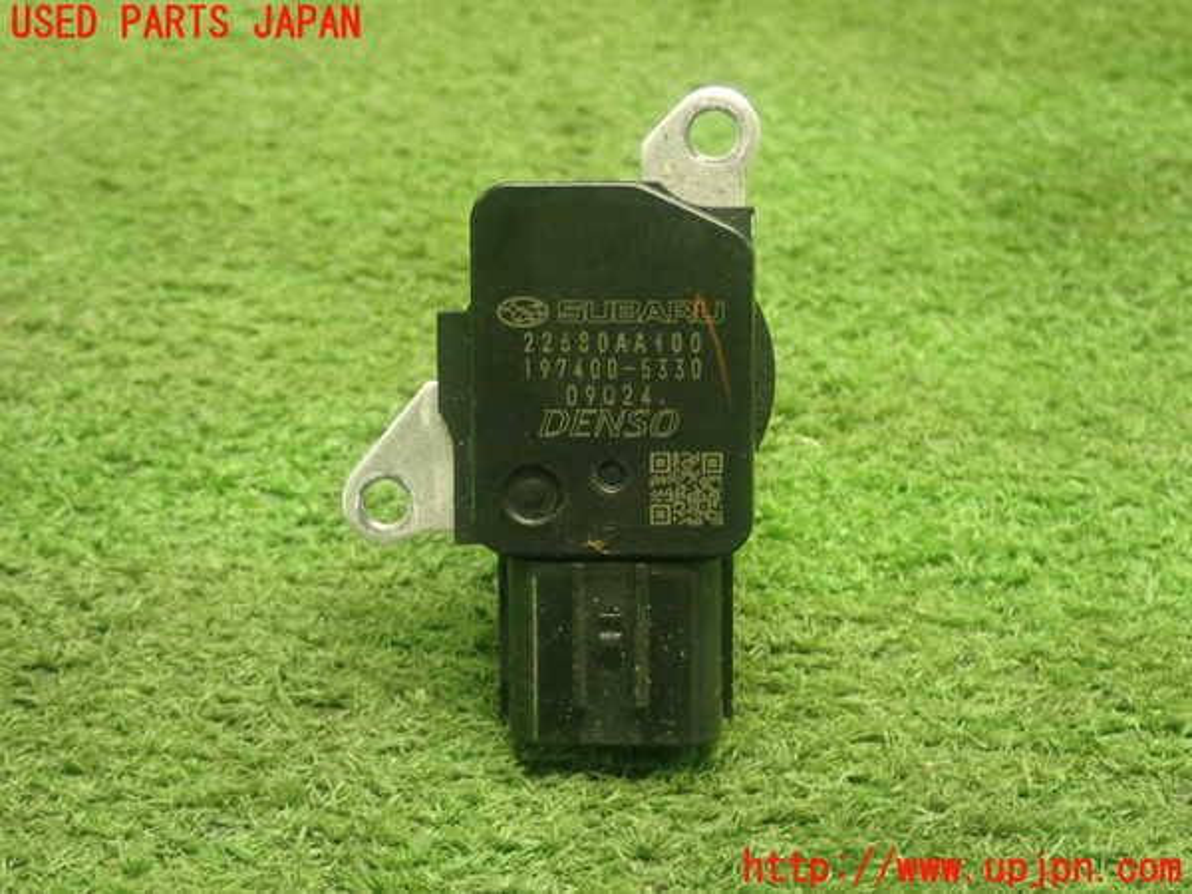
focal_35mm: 77
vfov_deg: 19.1
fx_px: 2651
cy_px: 447
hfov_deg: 25.3
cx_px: 596
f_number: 4.1
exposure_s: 1/25
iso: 800
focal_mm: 13.65
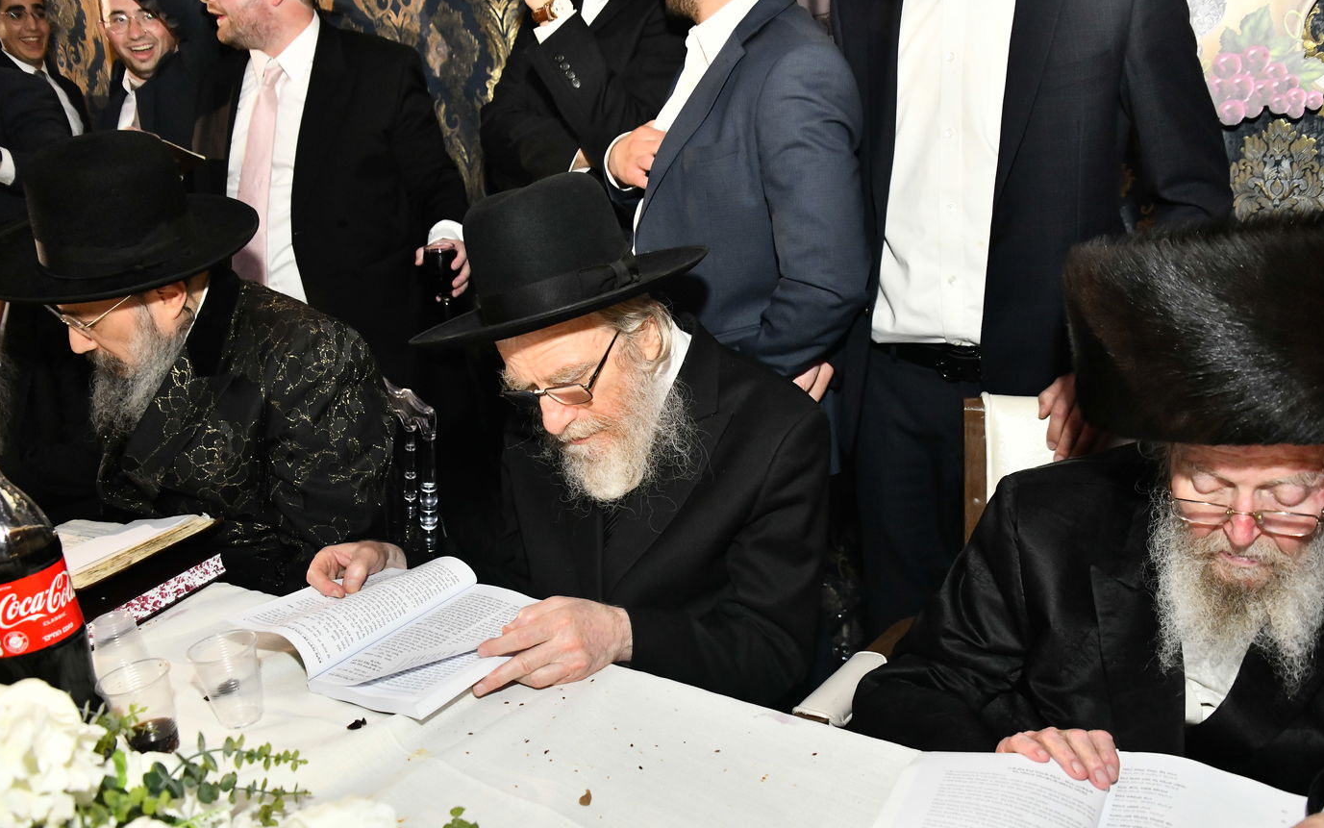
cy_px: 430
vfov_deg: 43.2
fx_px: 1047
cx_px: 669
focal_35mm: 29
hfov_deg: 64.6
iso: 3200
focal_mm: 28
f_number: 5.6
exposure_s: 1/200
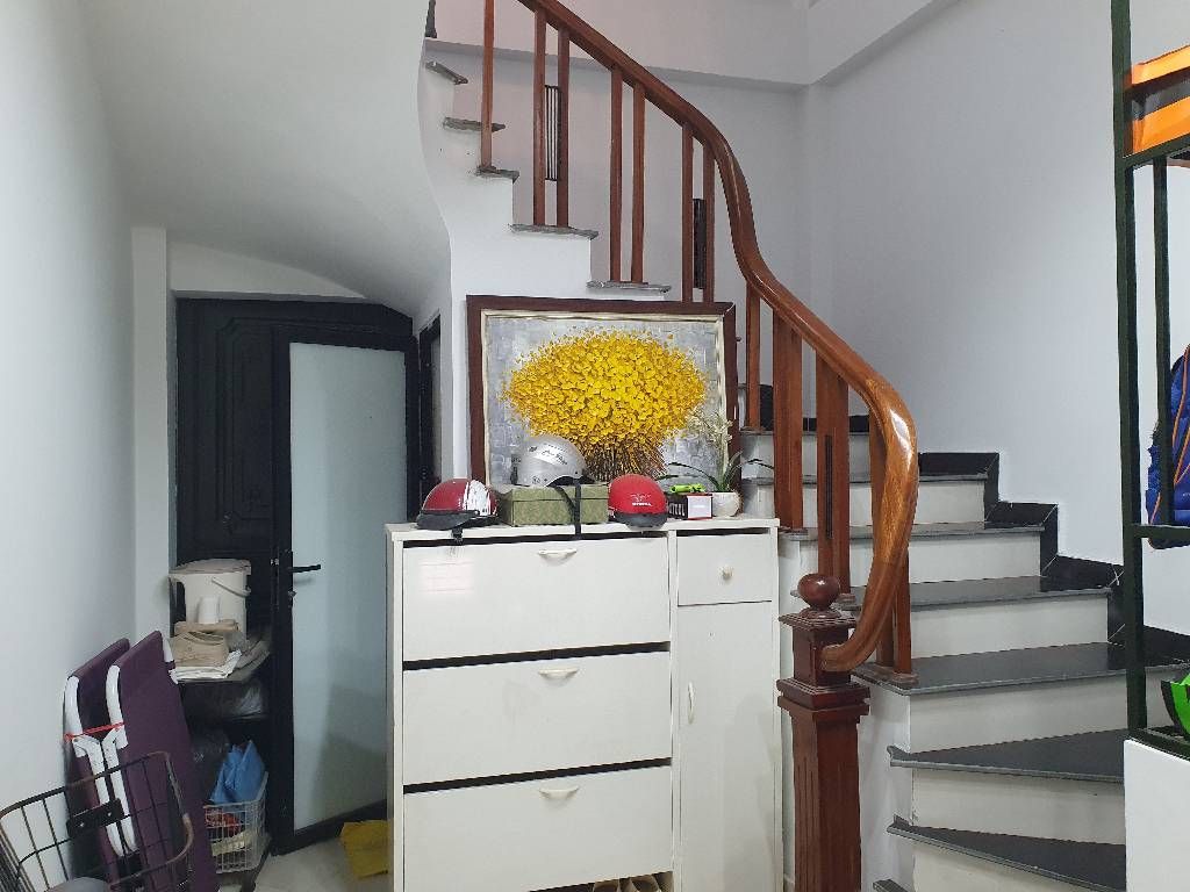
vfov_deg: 53.1
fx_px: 894
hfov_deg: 67.3
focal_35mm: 26
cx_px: 595
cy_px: 446
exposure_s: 1/50
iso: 320
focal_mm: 4.32
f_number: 2.4
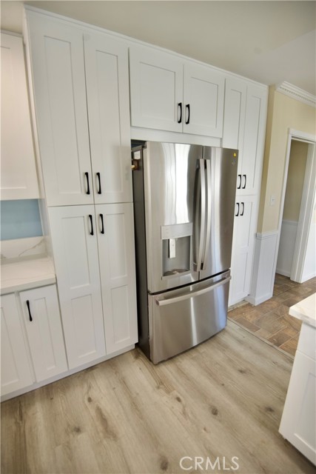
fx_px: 211
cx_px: 158
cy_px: 237
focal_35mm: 16
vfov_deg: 96.7
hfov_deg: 73.8
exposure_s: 1/200
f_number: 4
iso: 1000
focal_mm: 16
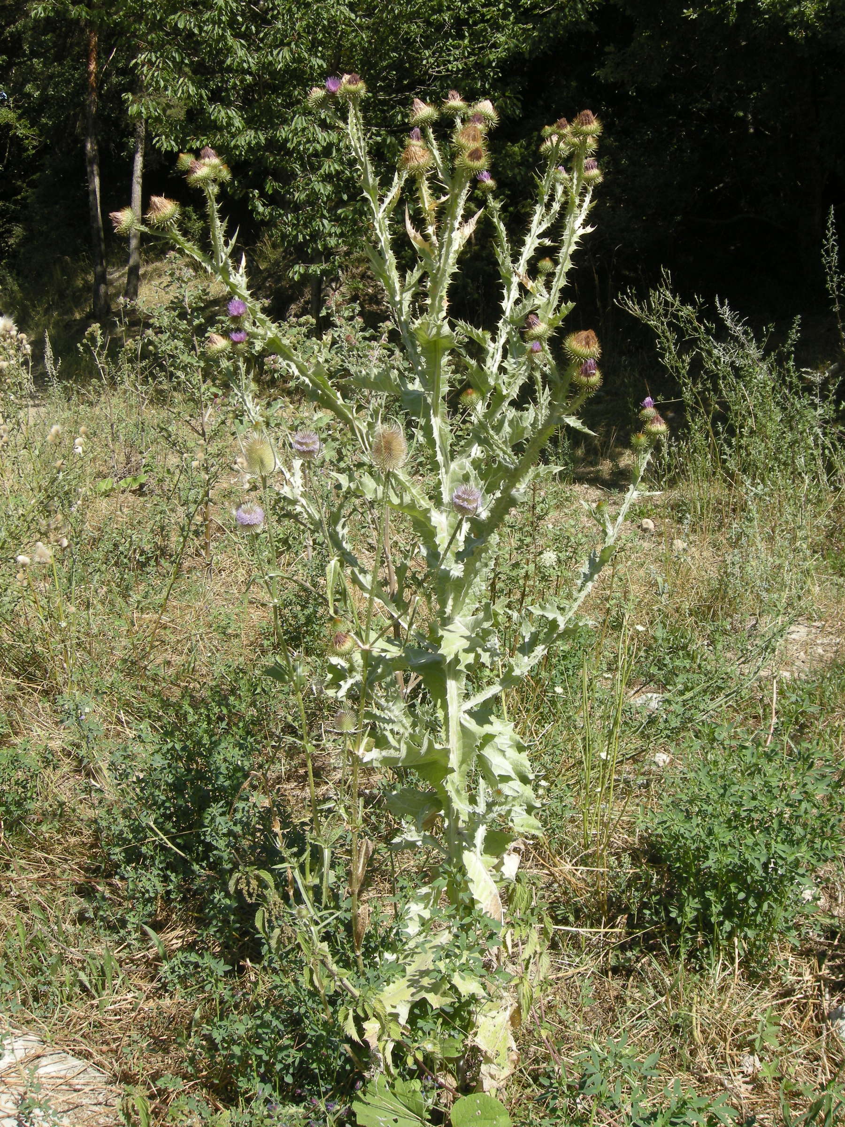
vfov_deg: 52.6
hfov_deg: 40.7
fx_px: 1139
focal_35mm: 35
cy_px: 564
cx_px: 422
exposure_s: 1/213
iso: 64
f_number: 4.8
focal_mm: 7.5
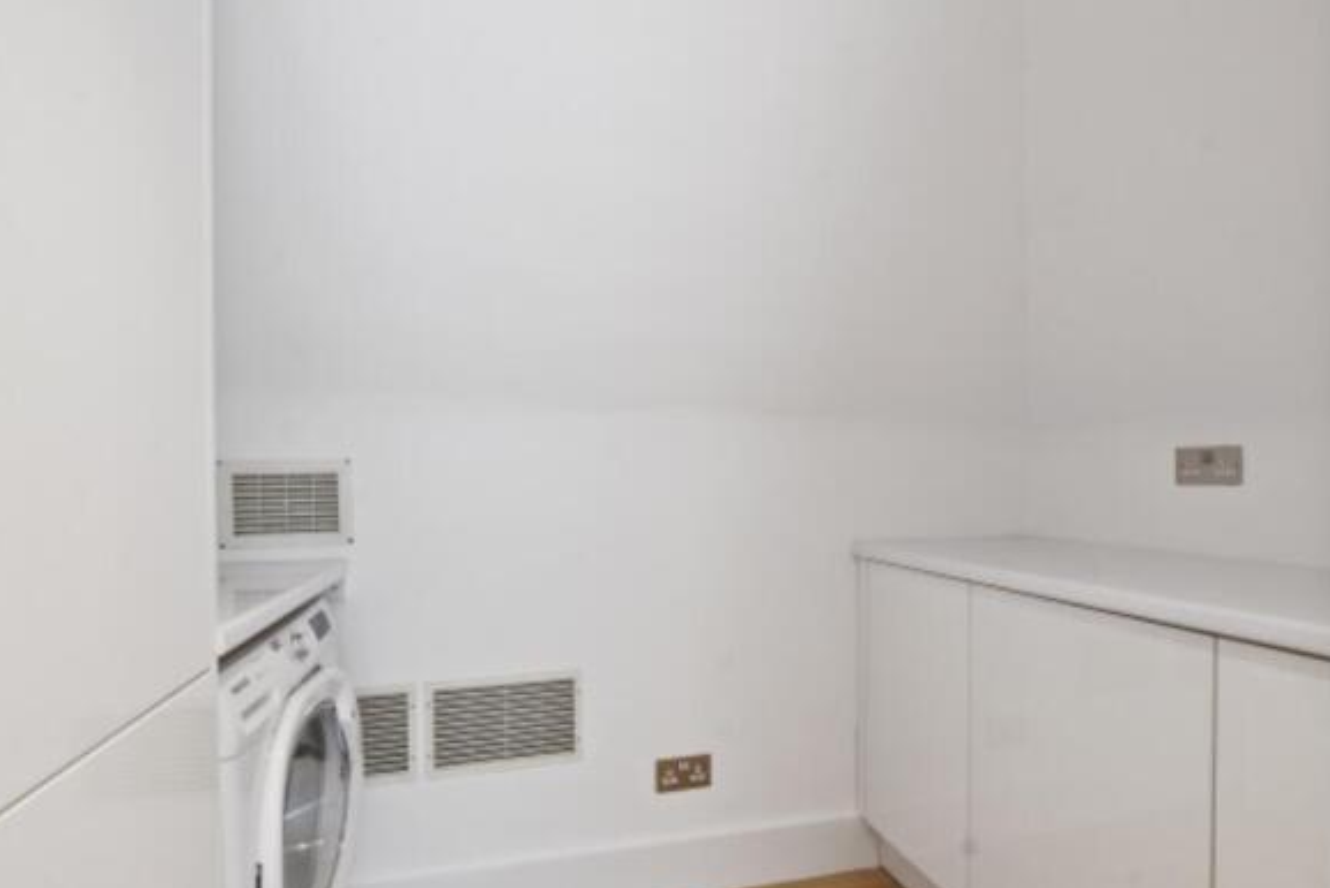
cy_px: 484
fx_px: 628
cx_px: 668
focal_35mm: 17
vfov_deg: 70.4
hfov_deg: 93.2
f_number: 8
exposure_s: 1/2
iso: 250
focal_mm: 10
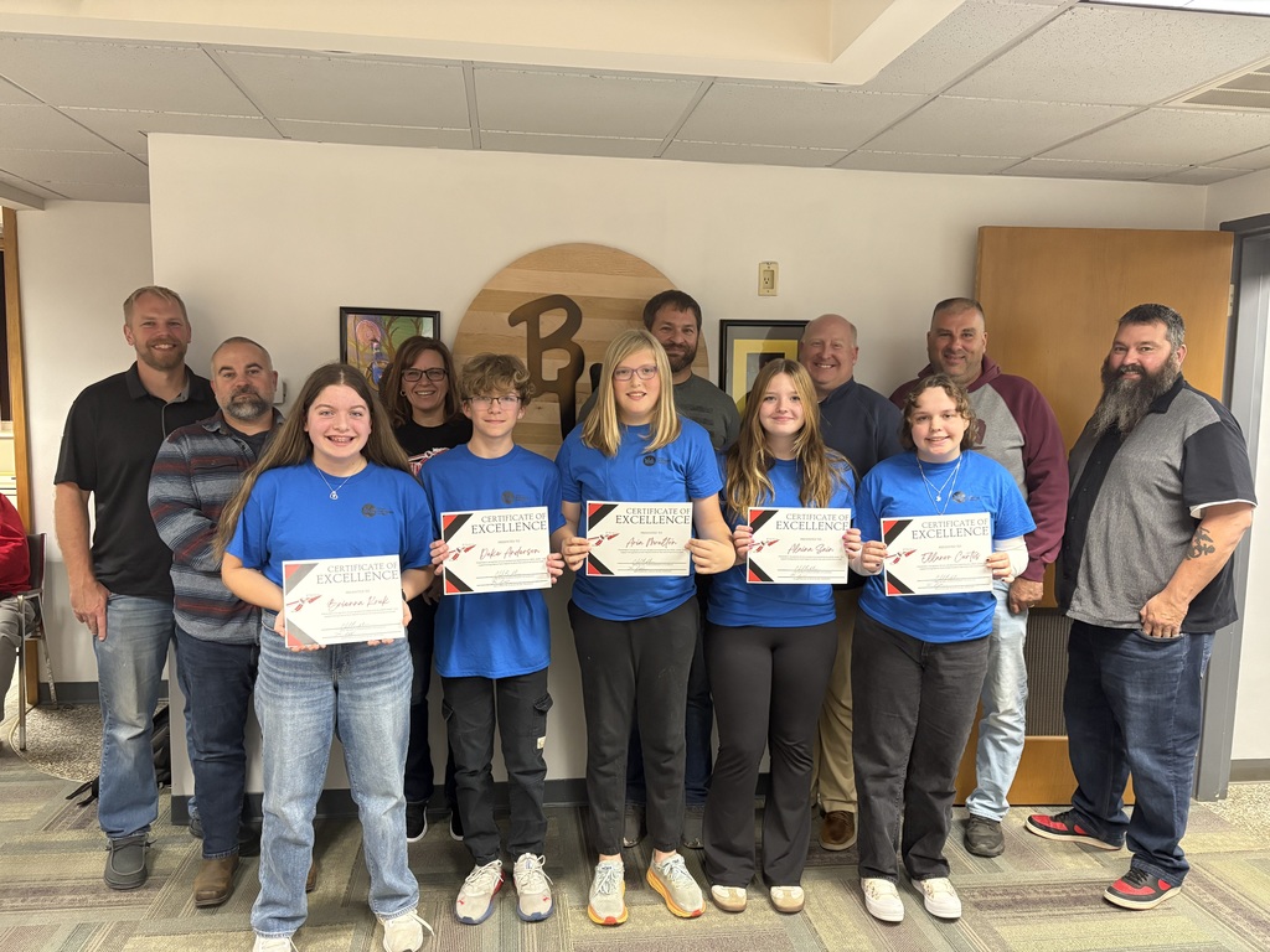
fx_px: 954
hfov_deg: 67.3
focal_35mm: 26
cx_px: 635
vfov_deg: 53.1
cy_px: 476
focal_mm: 5.96
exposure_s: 1/60
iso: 320
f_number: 1.6
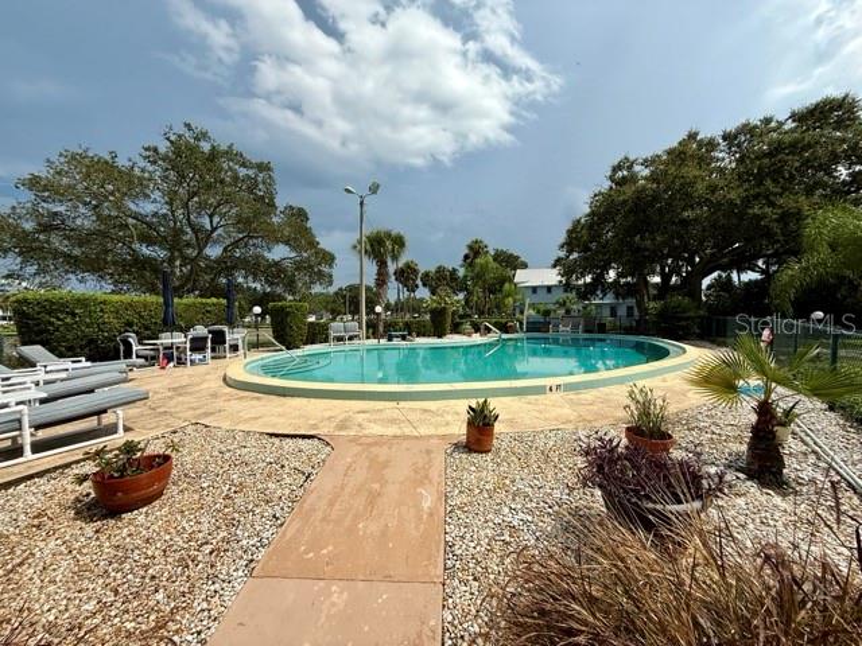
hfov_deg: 102.1
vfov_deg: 85.7
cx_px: 431
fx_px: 349
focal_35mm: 14
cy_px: 323
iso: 50
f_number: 2.2
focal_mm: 2.22
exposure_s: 1/4149
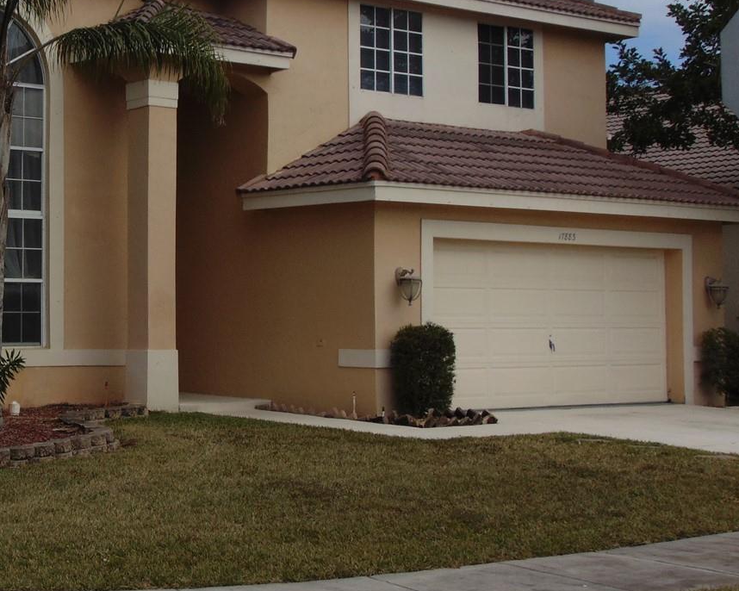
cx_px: 54
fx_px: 1553
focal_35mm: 71
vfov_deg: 21.5
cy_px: 246
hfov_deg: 25.8
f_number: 8.5
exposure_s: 1/320
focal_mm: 6.9
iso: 80
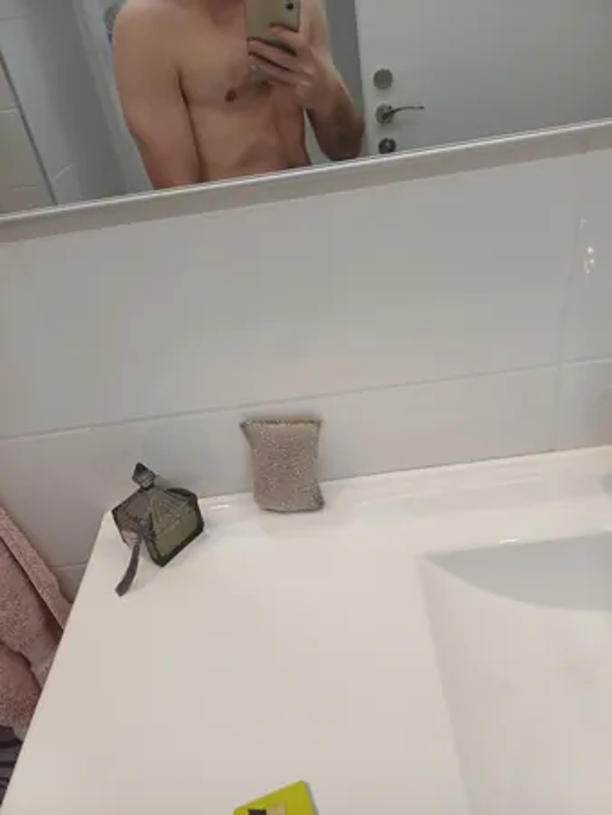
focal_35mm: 25
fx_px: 589
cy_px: 408
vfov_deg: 69.4
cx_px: 306
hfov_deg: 54.9
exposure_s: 1/50
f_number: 1.8
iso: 80
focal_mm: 4.65
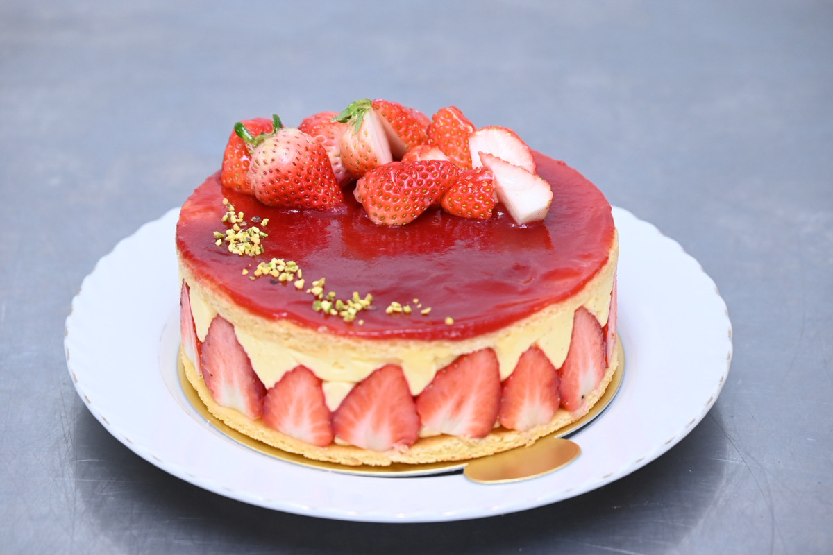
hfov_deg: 16.4
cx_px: 416
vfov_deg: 11.0
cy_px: 278
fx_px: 2892
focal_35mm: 125
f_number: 6.3
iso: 1000
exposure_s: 1/125
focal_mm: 125
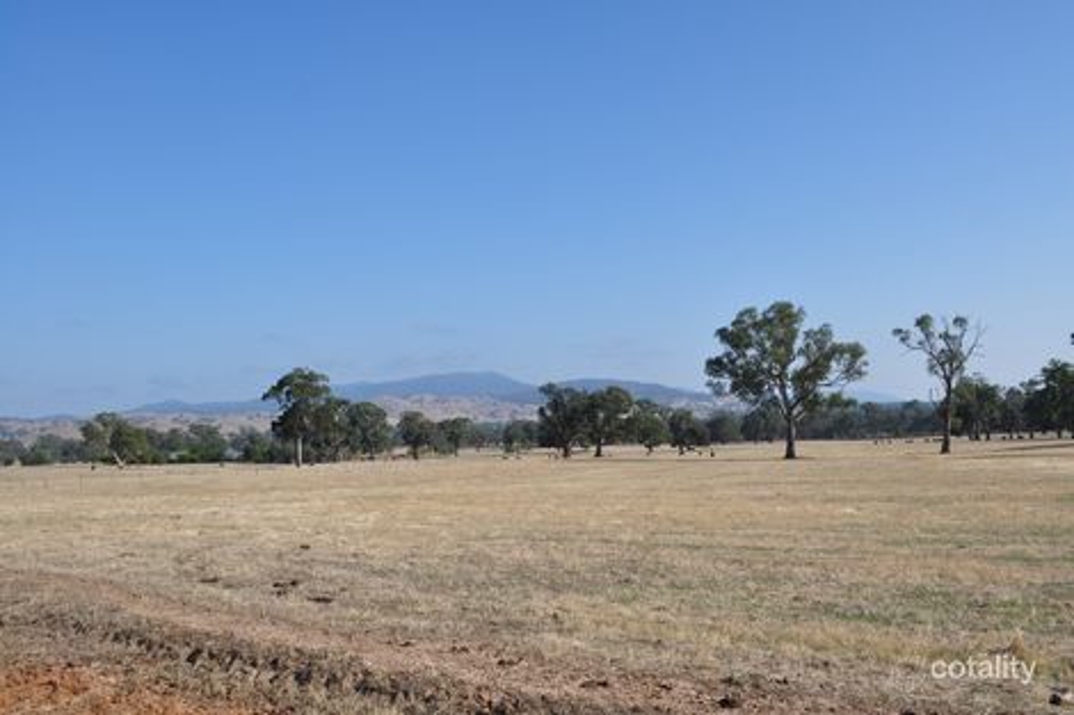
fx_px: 895
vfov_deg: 43.6
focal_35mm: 30
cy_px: 358
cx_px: 537
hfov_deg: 61.9
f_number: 9
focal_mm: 20
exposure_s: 1/160
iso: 200
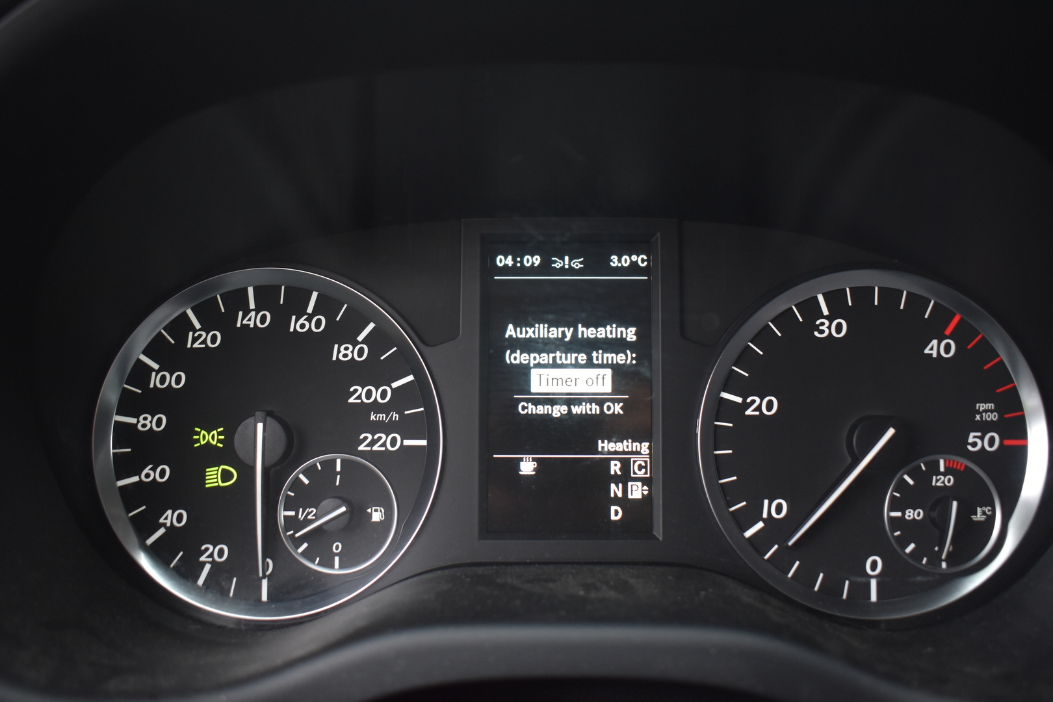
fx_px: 1009
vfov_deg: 38.4
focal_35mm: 34
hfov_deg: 55.1
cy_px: 351
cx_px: 526
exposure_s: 1/60
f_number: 3.8
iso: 900
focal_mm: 23
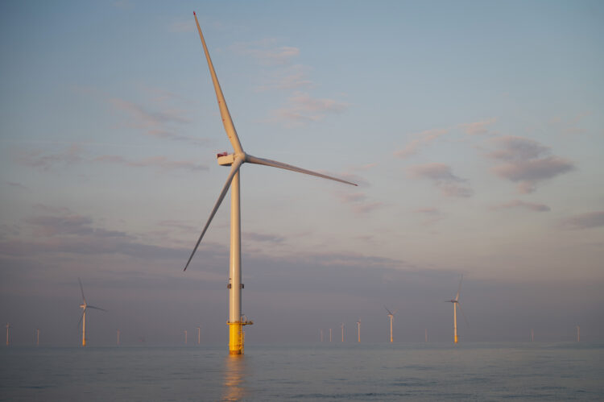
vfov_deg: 19.4
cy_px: 201
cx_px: 302
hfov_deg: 28.9
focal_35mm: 70
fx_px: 1174
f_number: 2.8
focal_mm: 70
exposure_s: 1/400
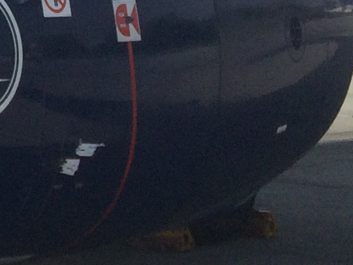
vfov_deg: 7.9
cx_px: -521
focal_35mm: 175
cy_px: -364
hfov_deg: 9.8
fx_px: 1785
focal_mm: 4.15
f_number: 2.2
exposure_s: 1/2564
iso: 32
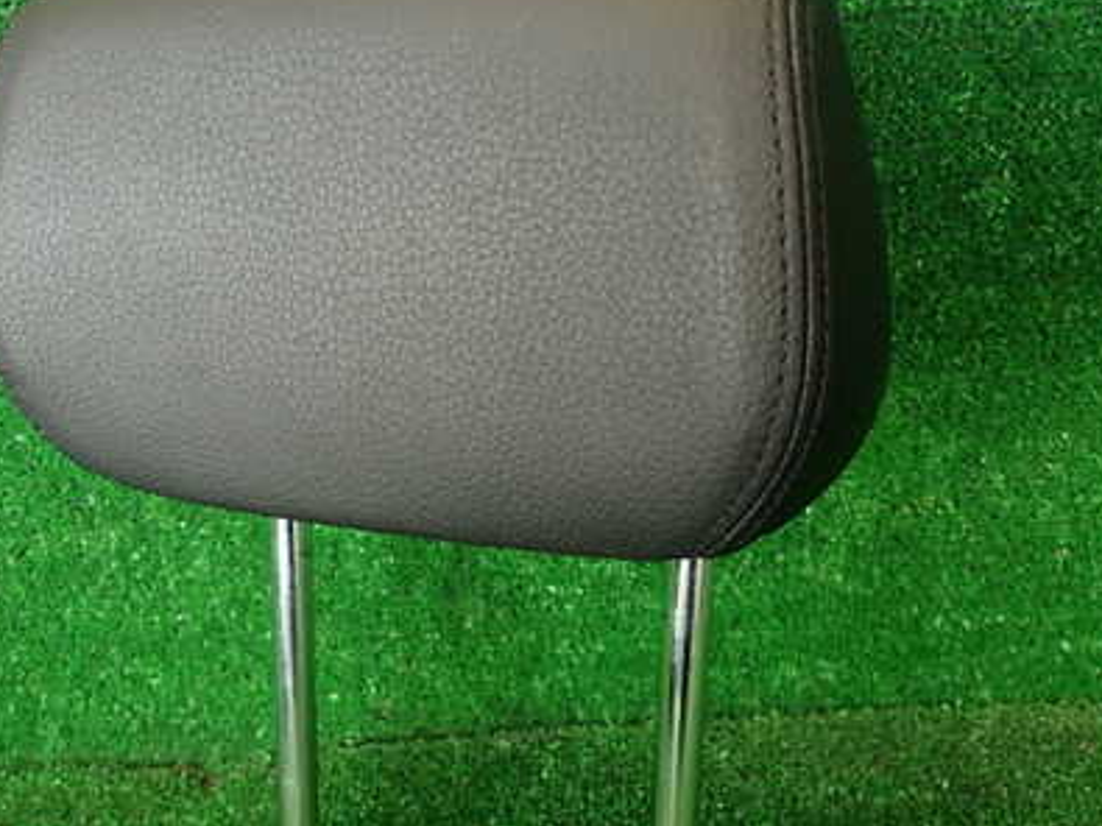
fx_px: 1209
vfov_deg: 37.6
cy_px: 477
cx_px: 460
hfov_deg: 48.8
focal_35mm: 38
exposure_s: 1/60
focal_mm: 4.5
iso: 200
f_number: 2
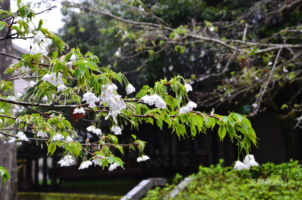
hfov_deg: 28.1
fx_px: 603
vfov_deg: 18.8
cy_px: 100
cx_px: 151
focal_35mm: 72
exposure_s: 1/15
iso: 640
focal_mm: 48
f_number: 8
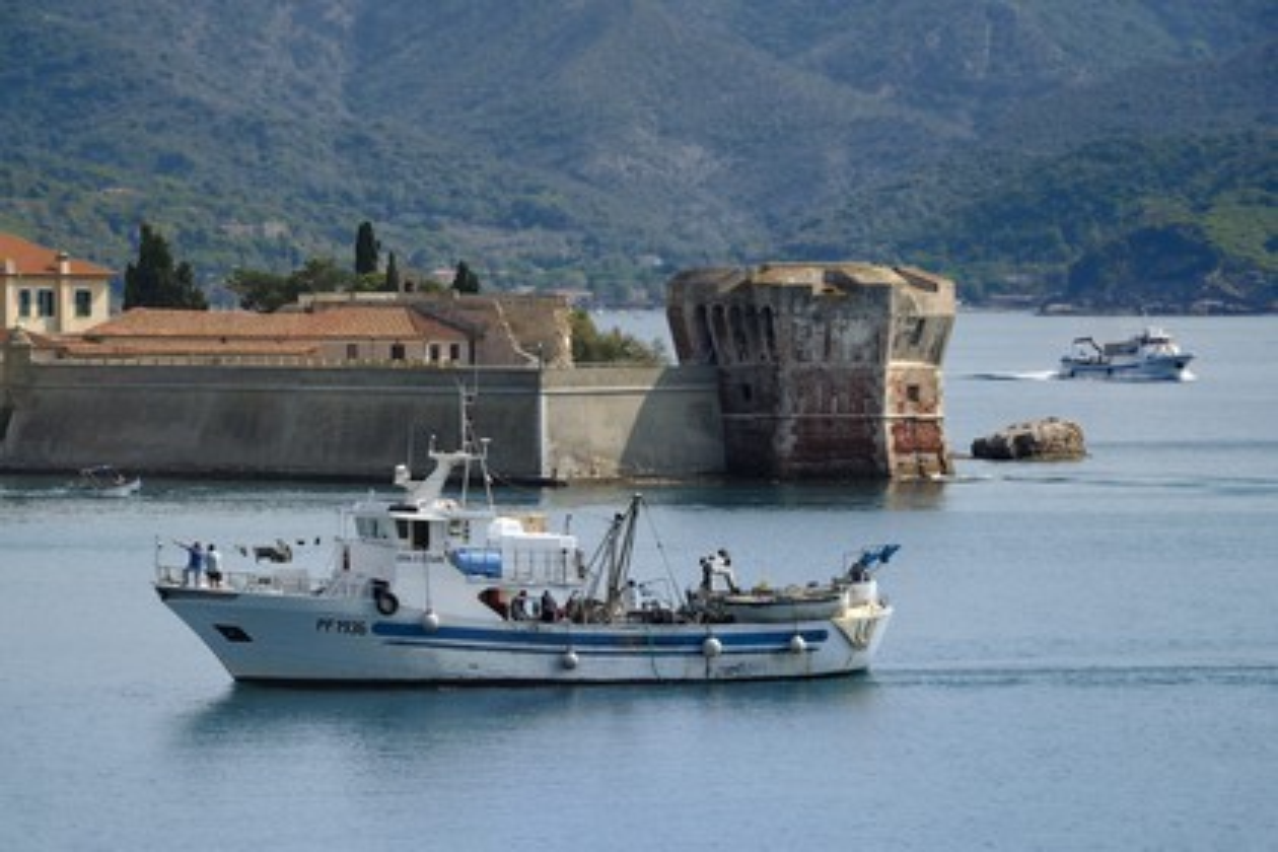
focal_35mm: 200
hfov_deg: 10.3
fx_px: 7099
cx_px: 639
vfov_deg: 6.9
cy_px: 426
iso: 200
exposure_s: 1/250
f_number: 11
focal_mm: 200
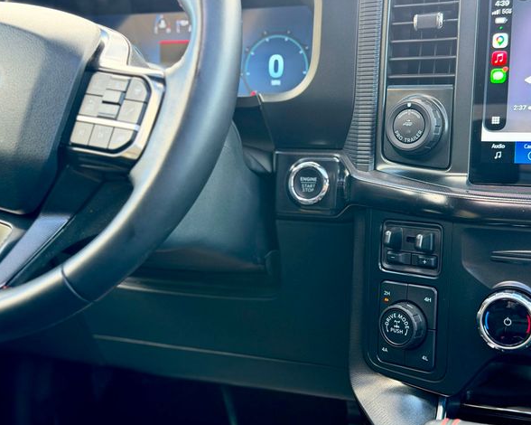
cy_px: 213
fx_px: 801
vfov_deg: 29.7
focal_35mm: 51
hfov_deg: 36.7
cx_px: 257
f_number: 1.78
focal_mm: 6.76
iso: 200
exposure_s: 1/90
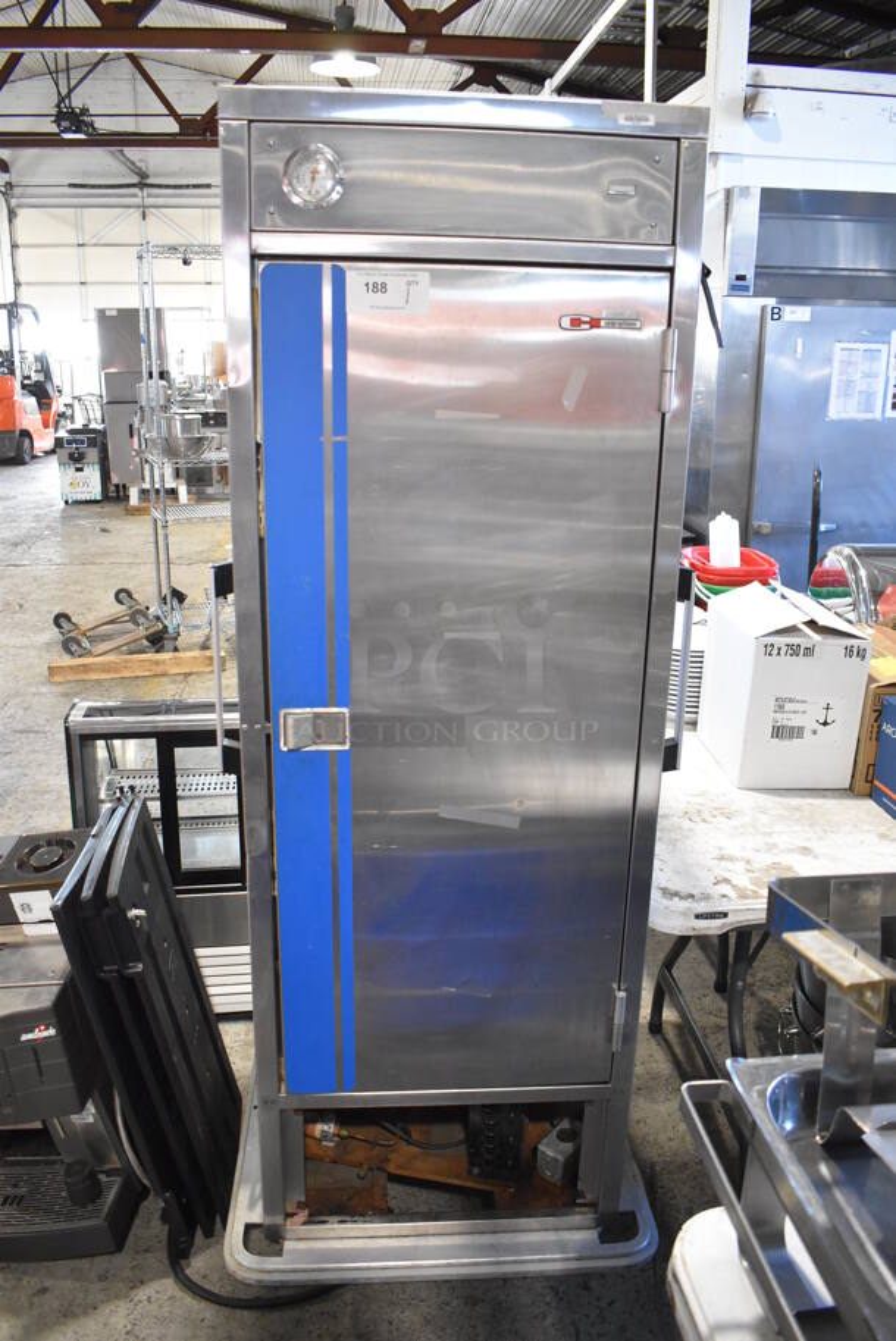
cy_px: 670
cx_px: 448
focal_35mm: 27
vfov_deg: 67.3
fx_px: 1006
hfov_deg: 48.0
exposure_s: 1/125
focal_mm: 18
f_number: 3.5
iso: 3200
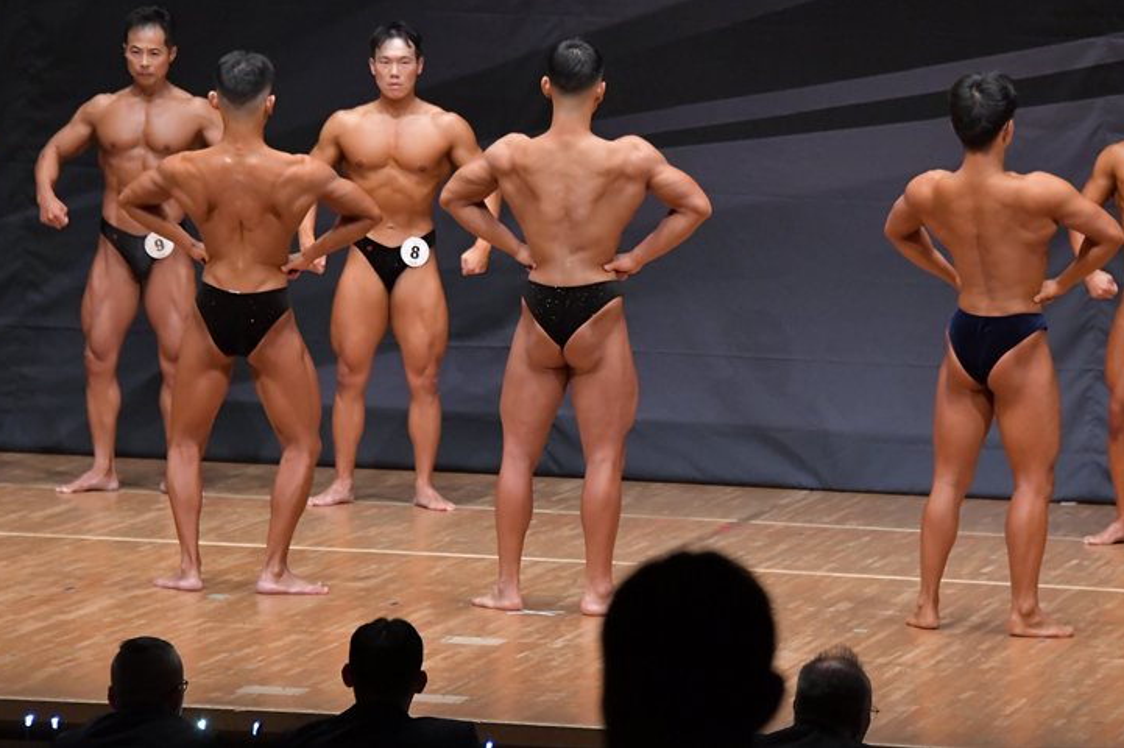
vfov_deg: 5.7
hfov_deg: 8.5
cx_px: 585
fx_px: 7552
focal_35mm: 242
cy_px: 348
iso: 6400
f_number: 5.6
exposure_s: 1/400
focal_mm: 150
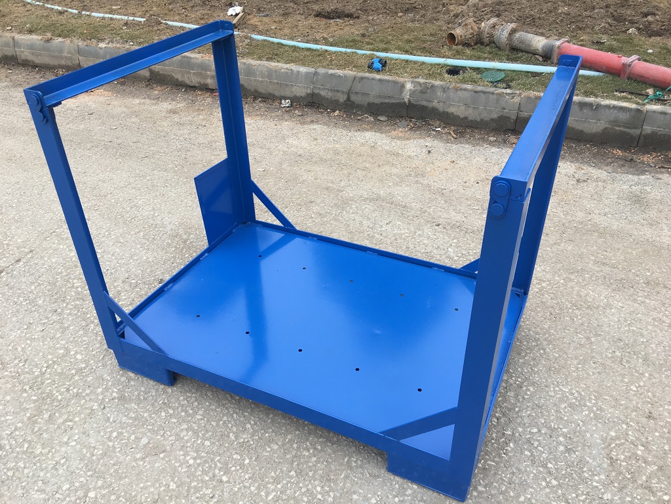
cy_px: 252
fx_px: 562
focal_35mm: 29
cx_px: 336
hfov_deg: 61.7
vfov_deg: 48.2
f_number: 2.2
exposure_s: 1/100
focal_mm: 4.15
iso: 40
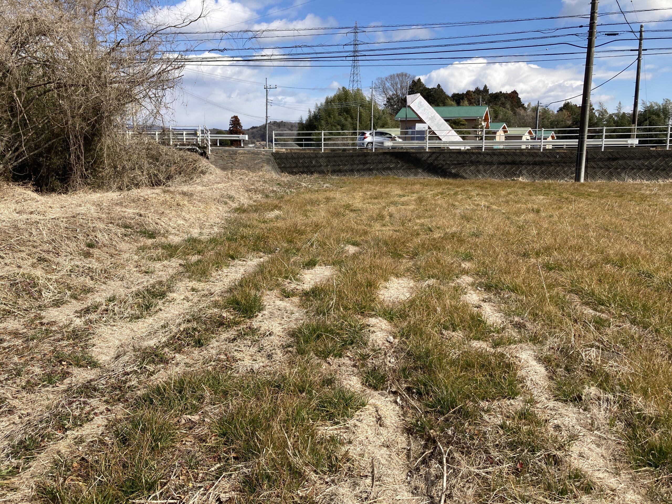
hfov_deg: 63.4
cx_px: 336
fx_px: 544
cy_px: 252
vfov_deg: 49.7
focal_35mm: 28
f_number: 1.8
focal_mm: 3.99
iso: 20
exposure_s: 1/2208
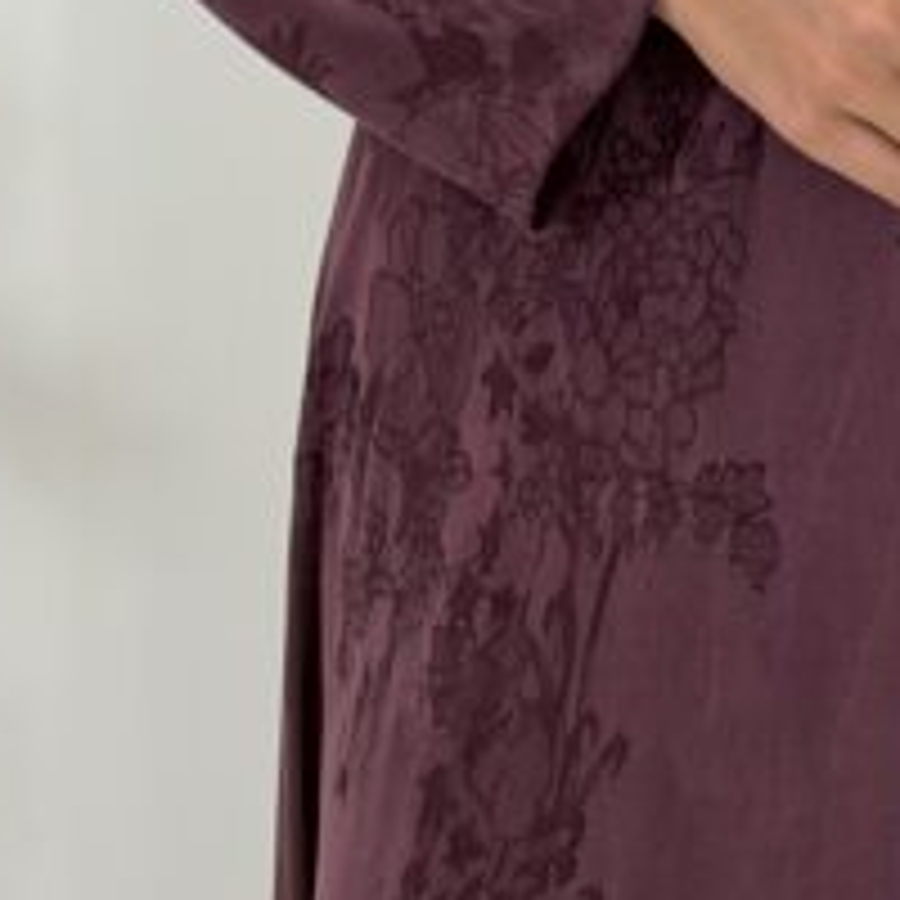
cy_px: -382
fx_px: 5001
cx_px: 855
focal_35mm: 170
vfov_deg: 10.0
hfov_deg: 10.2
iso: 64
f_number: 1.78
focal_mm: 6.76
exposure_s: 1/418
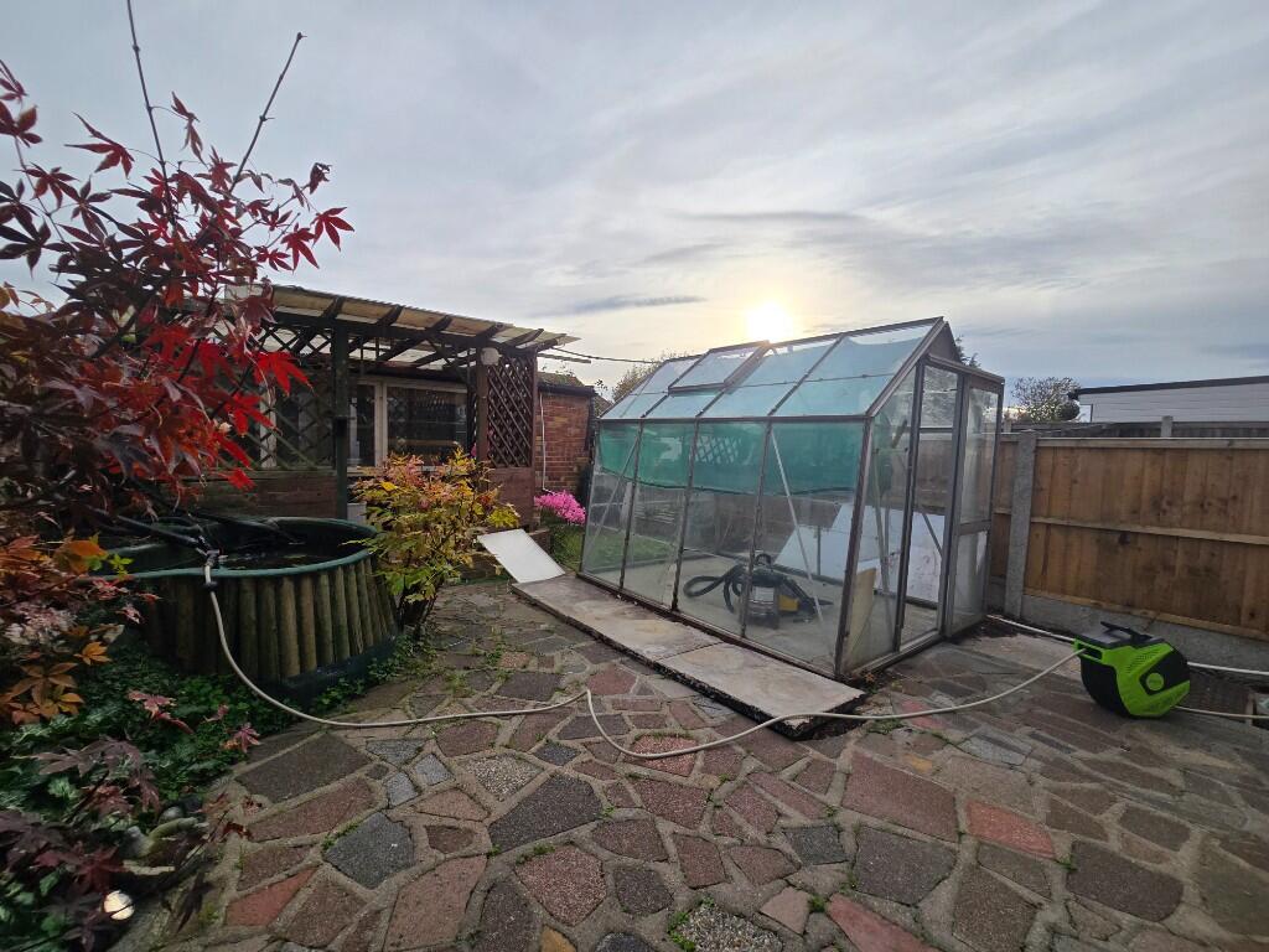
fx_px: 477
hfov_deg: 106.2
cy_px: 476
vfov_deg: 89.9
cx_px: 634
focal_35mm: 13
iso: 50
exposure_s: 1/1238
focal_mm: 2.2
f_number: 2.2
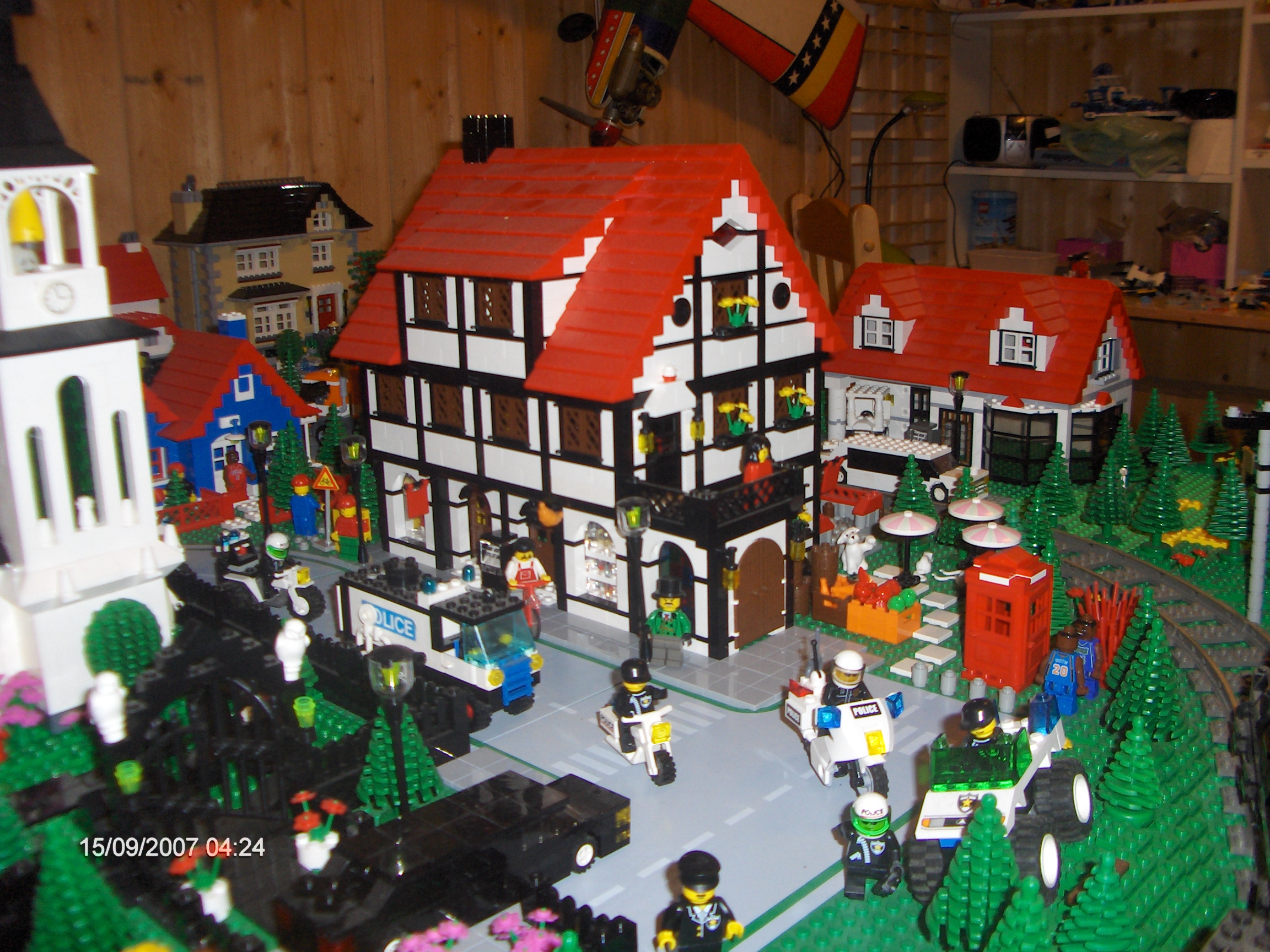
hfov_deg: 52.6
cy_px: 476
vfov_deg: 40.7
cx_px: 635
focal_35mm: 35
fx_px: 1284
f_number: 2.6
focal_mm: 5.8
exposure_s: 1/60
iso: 100
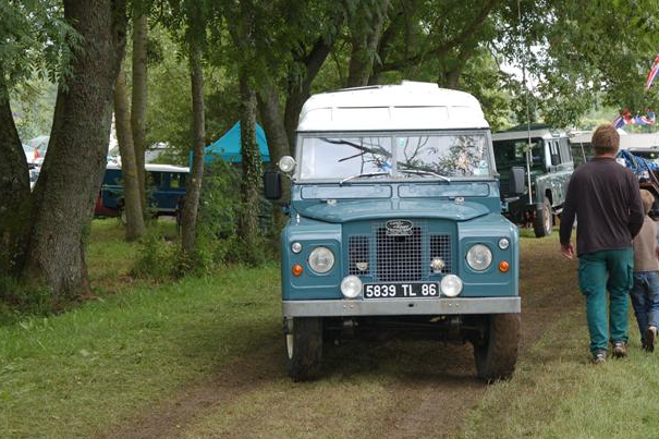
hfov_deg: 17.3
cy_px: 225
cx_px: 370
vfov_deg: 11.6
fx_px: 2159
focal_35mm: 118
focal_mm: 66
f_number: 5.3
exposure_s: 1/250
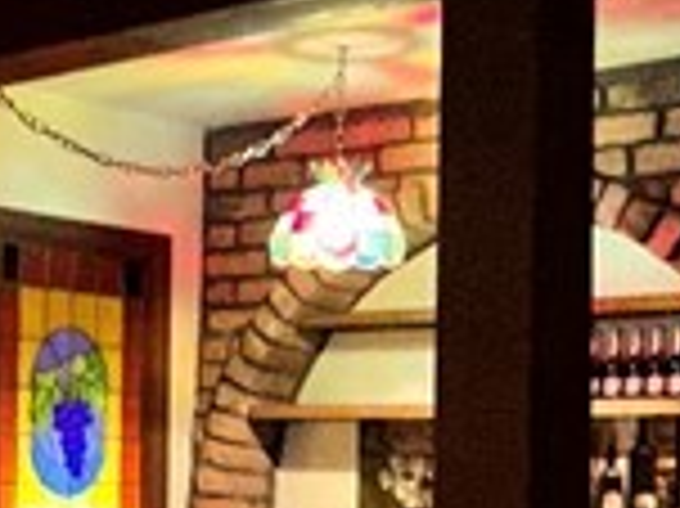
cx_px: 14
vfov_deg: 15.4
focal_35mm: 95
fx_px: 1865
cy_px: 436
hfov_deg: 20.1
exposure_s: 1/40
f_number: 2.2
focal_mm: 2.22
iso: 320
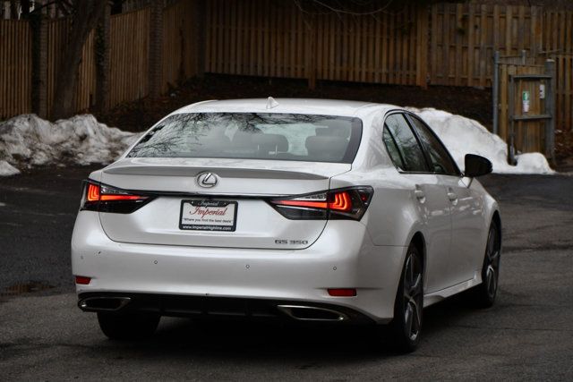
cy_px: 191
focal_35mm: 117
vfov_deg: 11.7
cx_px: 286
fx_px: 1863
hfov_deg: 17.5
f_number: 5.6
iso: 250
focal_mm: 78
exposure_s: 1/250
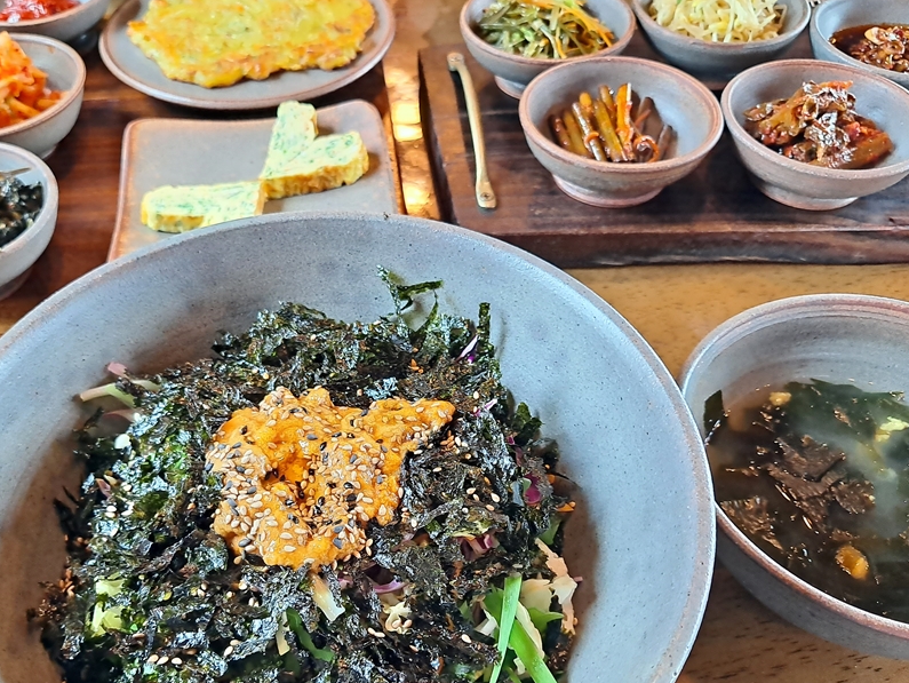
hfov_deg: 52.5
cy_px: 376
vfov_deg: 40.7
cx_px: 398
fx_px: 920
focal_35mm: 35
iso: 160
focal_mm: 5.23
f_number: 1.8
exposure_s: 1/60
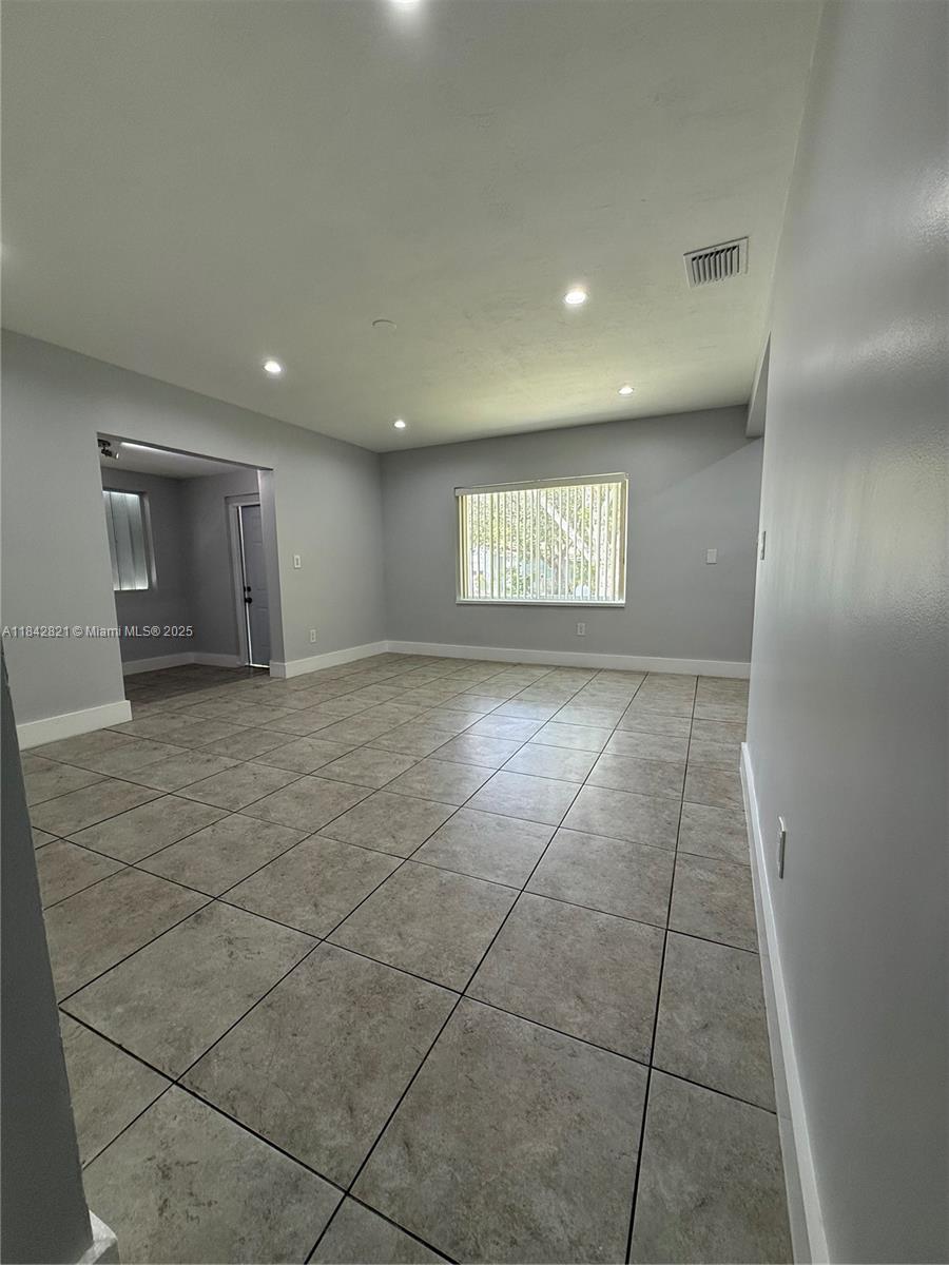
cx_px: 474
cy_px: 632
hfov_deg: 85.7
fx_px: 512
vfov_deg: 102.1
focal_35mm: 14
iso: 100
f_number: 2.2
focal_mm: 2.22
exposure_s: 1/120
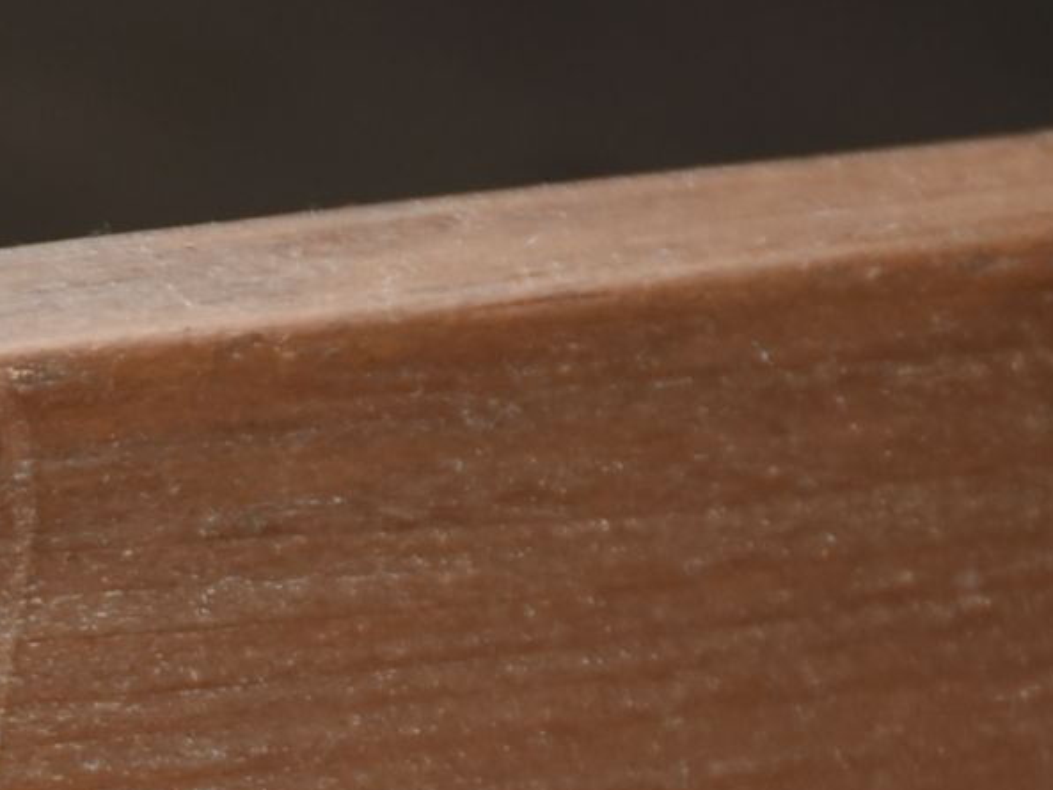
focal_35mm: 655
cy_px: 1541
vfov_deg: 2.3
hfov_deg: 3.0
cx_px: -655
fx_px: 19929
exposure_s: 1/125
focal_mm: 90
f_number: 7.1
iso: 200
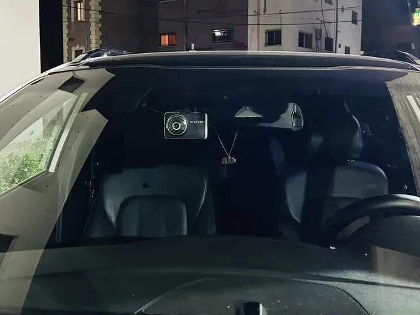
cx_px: 241
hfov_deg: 47.7
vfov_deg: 36.7
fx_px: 473
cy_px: 123
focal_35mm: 39
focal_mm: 5.7
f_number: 1.5
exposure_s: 1/25
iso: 640
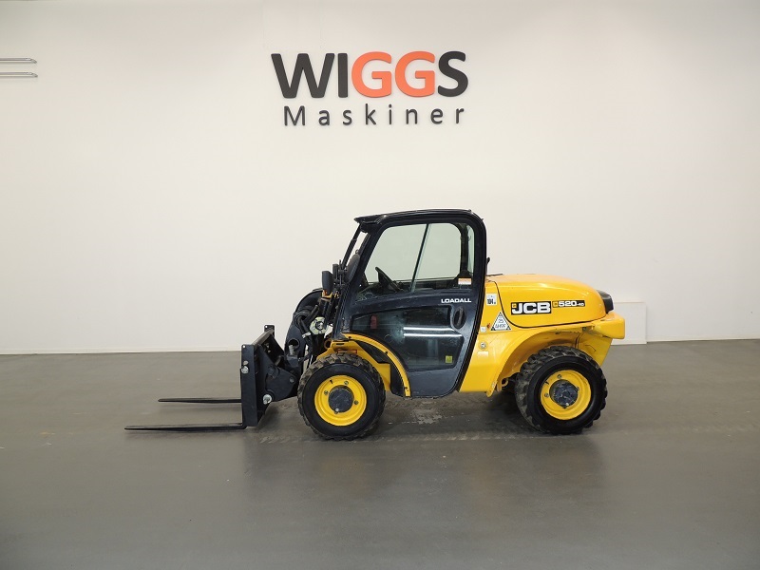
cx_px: 380
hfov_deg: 71.6
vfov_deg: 56.8
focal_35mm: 24
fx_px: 527
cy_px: 285
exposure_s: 1/30
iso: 110
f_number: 3
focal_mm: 4.3
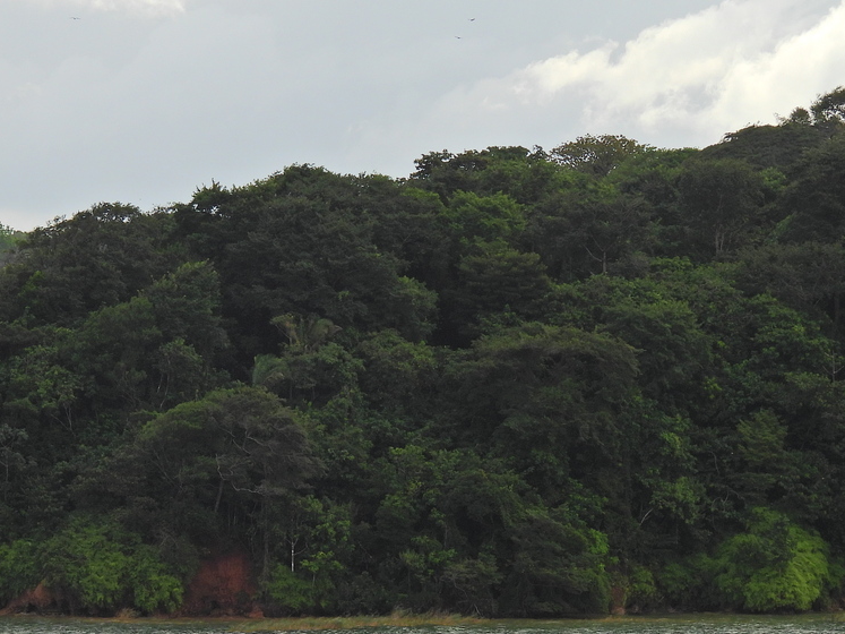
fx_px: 6273
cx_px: 265
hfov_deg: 7.7
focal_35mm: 257
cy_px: 462
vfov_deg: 5.8
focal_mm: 26.8
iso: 100
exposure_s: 1/1000
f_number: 4.5
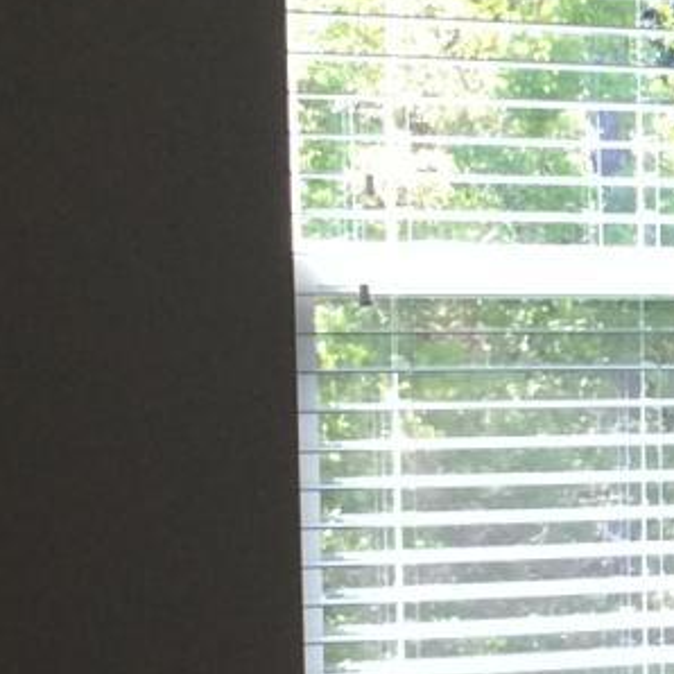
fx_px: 3789
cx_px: 1497
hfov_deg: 9.3
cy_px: 749
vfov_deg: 10.0
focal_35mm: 172
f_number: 2.2
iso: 80
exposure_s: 1/120
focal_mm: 4.15
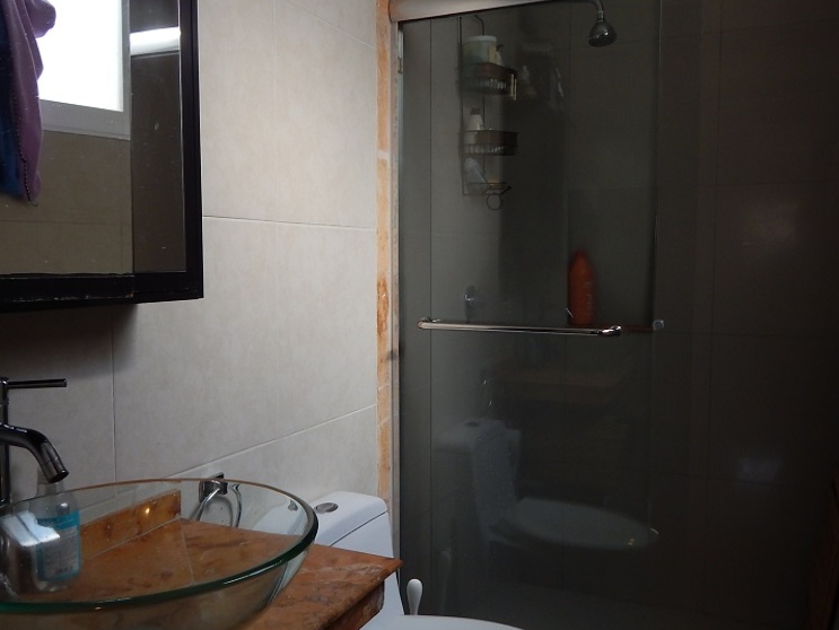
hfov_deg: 55.3
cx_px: 402
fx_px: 800
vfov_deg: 43.0
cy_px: 329
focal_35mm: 33
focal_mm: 4
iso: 125
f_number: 3
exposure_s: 1/80
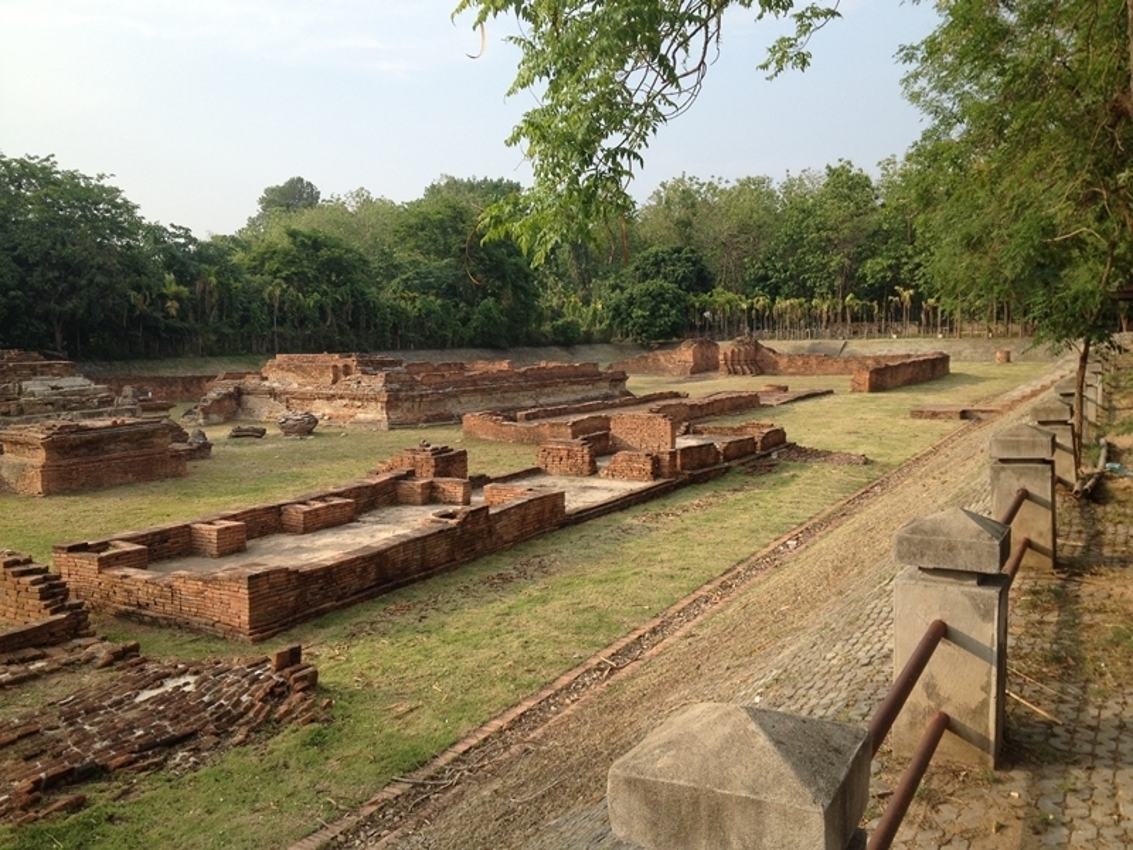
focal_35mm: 35
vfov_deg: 40.7
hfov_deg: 52.6
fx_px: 1146
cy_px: 425
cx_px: 566
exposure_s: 1/635
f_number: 2.4
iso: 50
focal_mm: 4.28
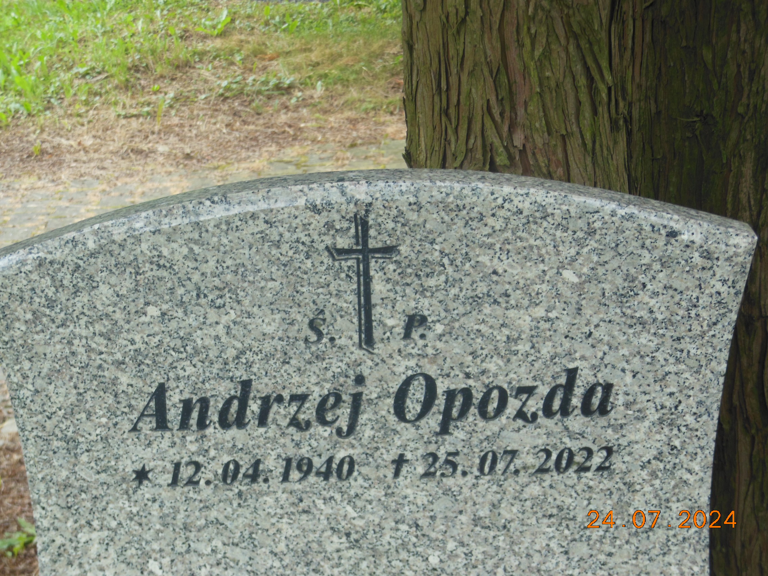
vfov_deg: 19.4
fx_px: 1686
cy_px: 288
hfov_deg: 25.7
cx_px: 384
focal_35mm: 76
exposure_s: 1/80
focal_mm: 13.6
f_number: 4.4
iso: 125
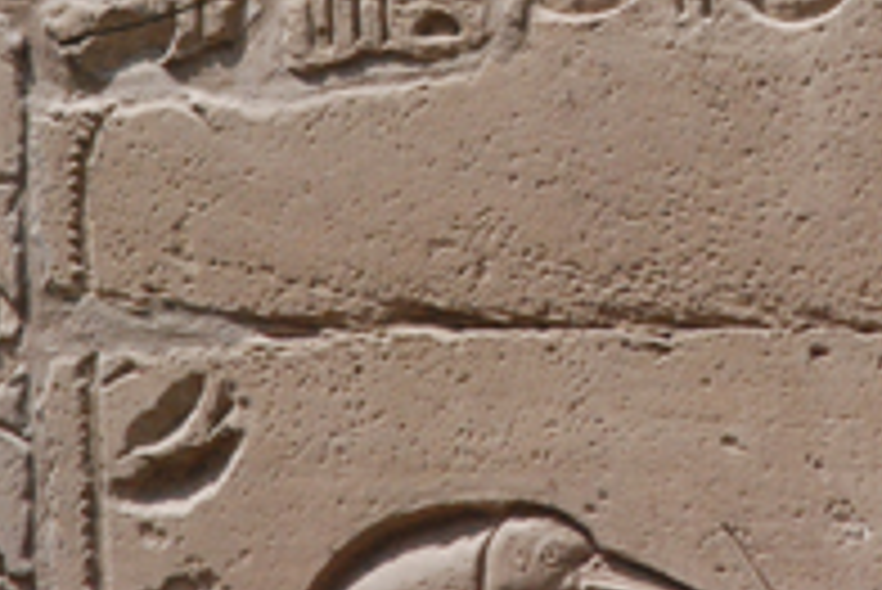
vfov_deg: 5.1
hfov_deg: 7.7
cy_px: -160
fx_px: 6571
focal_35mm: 268
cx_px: 706
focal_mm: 70
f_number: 8
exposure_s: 1/750
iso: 1600
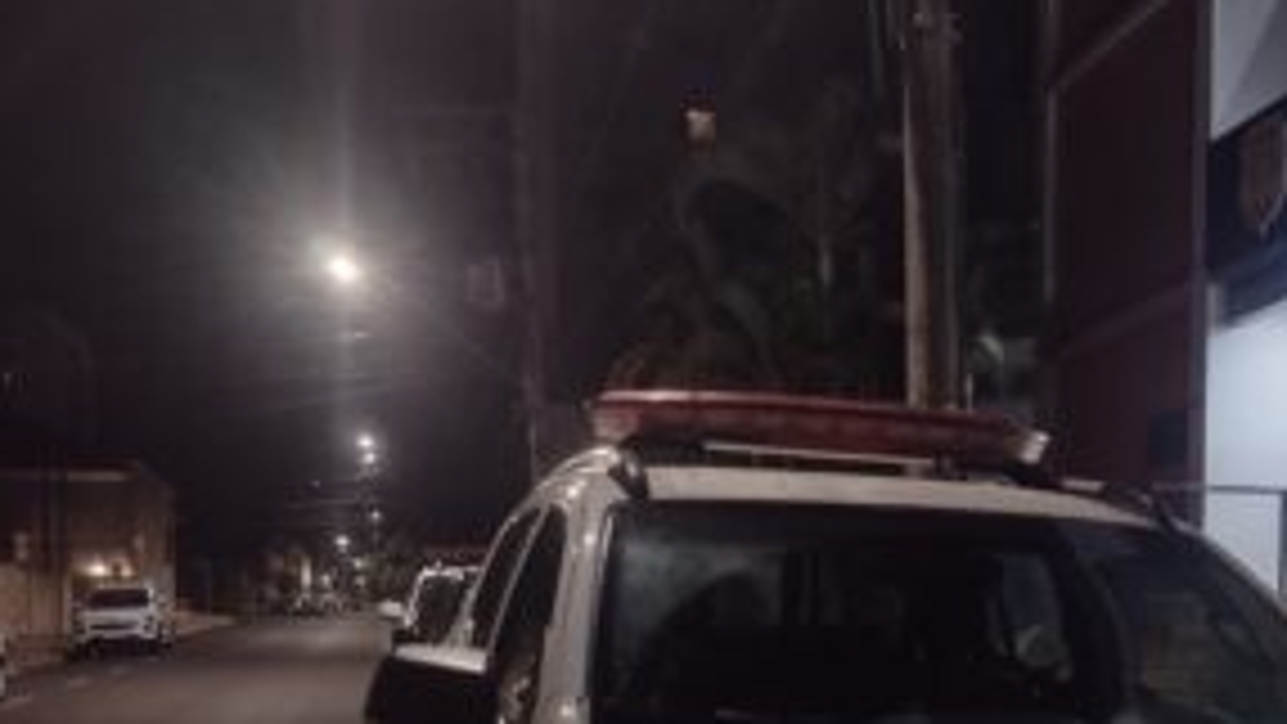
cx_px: 830
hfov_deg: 42.5
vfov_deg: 23.6
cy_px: 764
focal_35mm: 48
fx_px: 1638
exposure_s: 1/24
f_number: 1.7
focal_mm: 4.71
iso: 413
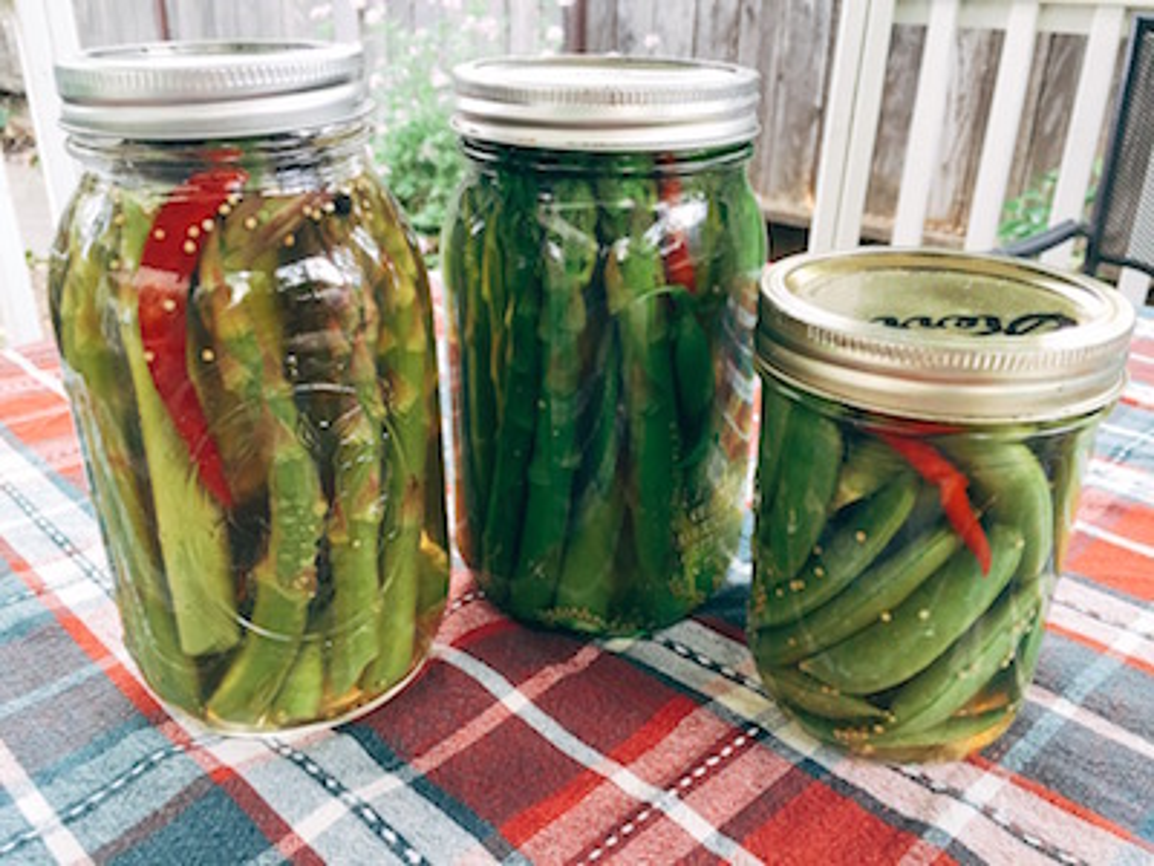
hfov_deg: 61.7
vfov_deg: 48.2
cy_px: 433
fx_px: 967
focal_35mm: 29
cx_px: 577
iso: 50
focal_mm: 4.15
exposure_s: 1/30
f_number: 2.2
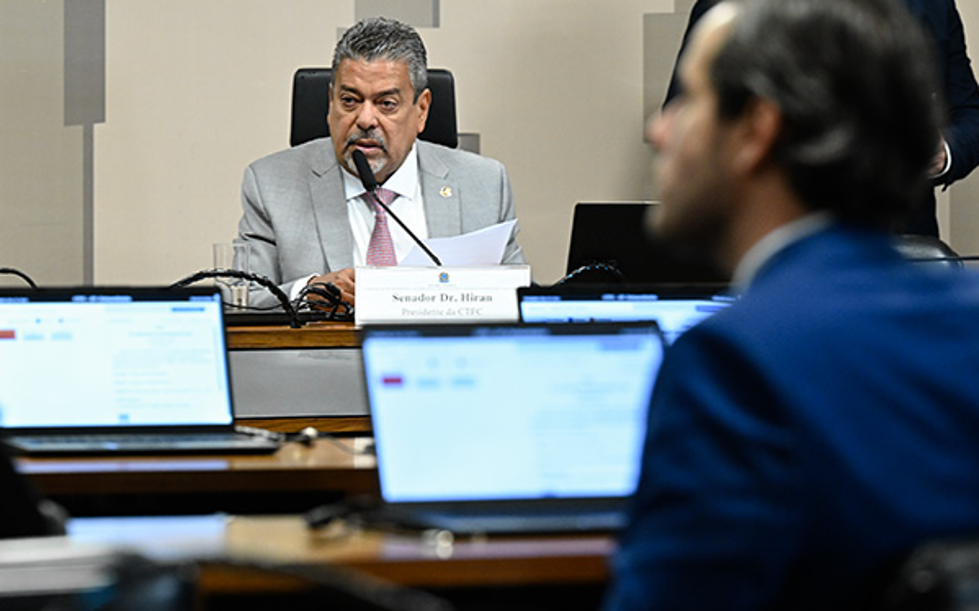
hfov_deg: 11.0
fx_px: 5068
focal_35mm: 190
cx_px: 319
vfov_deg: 6.9
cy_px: 235
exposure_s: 1/160
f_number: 4
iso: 2500
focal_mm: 130
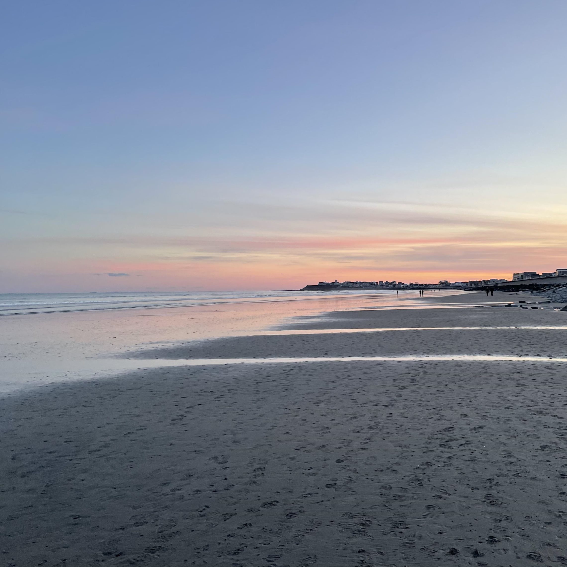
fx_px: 574
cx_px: 346
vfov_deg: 52.5
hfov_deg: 52.1
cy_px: 285
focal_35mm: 31
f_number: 1.6
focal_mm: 4.2
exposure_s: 1/121
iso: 80
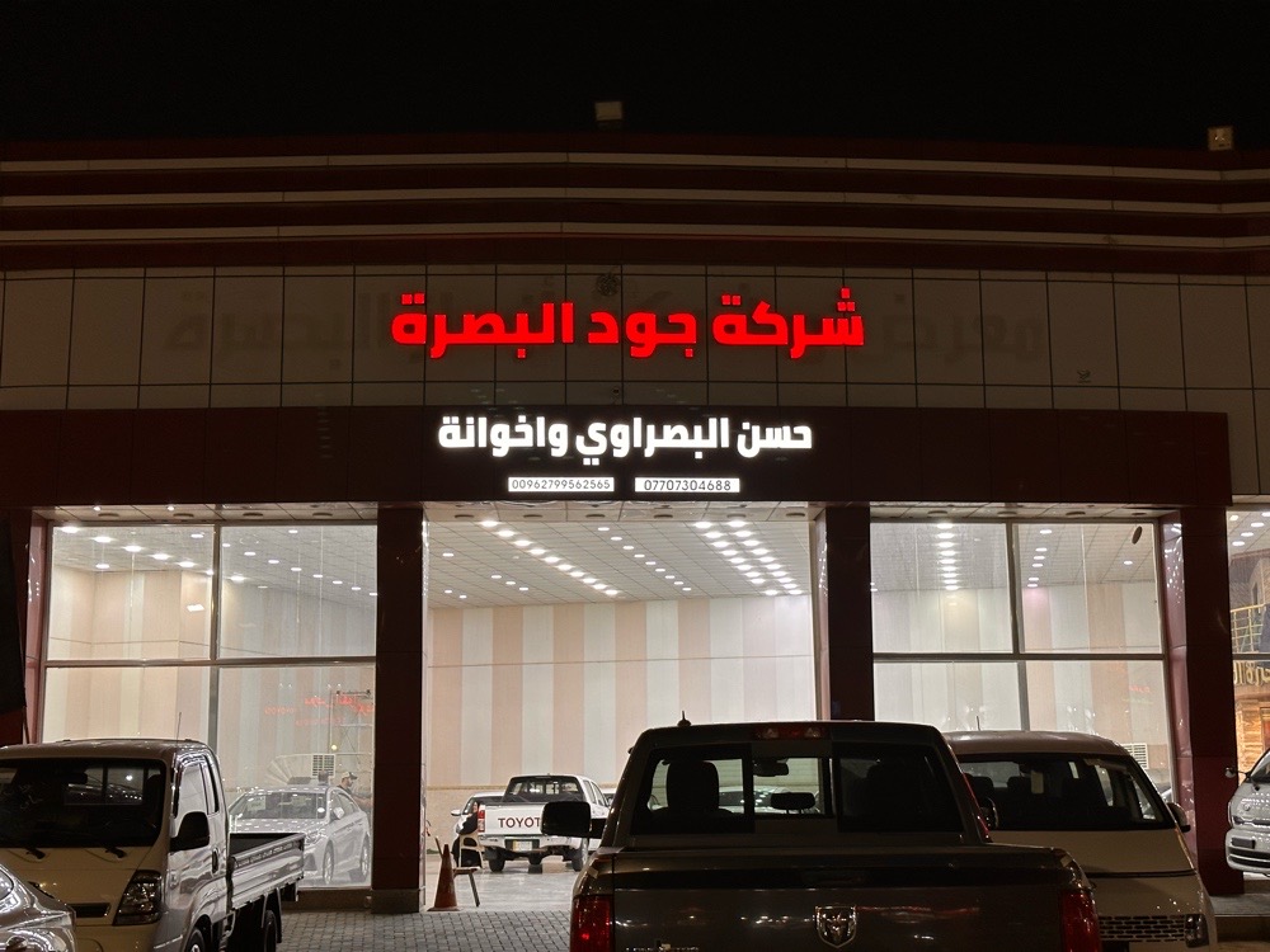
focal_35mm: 48
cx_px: 635
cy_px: 476
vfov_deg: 30.3
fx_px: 1761
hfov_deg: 39.7
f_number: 1.78
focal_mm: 6.86
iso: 100
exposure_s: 1/50
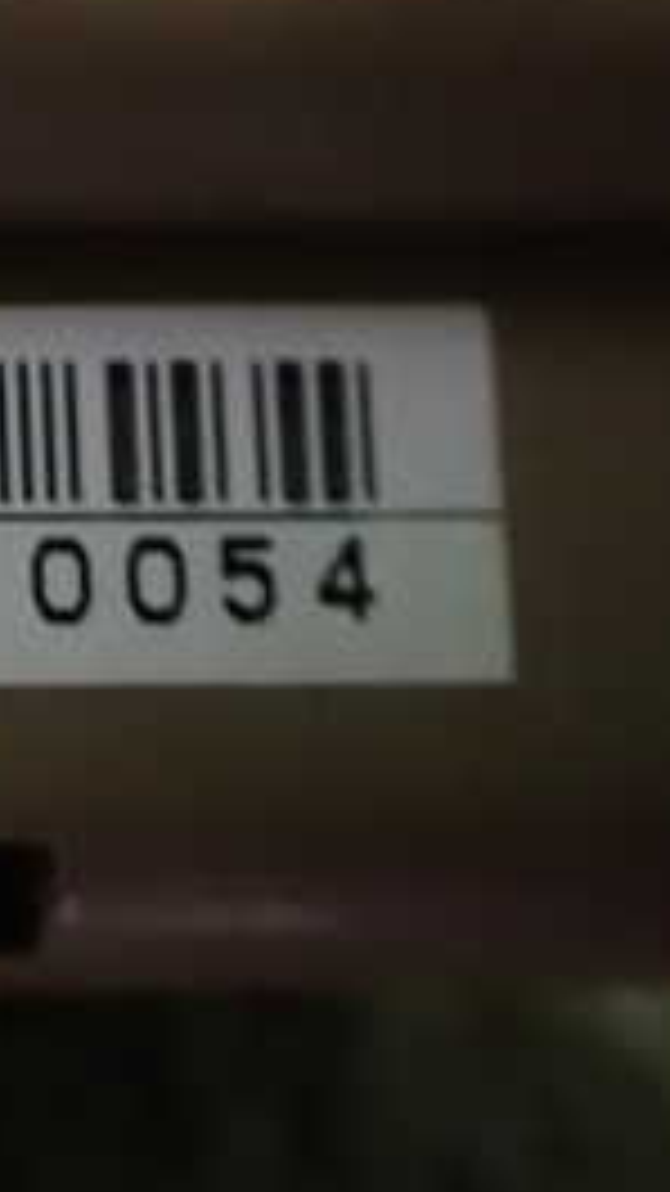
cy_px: 405
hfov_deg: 13.9
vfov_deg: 28.4
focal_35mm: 74
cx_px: -652
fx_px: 2338
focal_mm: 5.4
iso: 1600
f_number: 2.3
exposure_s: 1/15
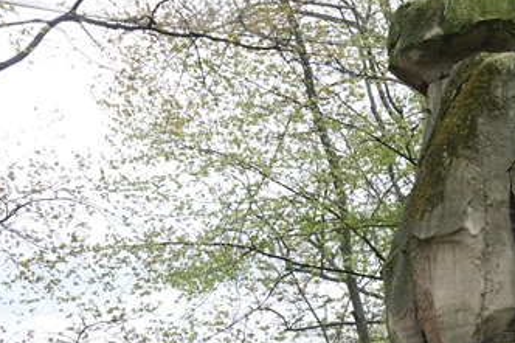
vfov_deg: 6.3
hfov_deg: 9.4
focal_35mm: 216
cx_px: 555
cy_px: 266
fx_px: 3088
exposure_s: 1/80
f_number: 5.6
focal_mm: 25.7
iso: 125
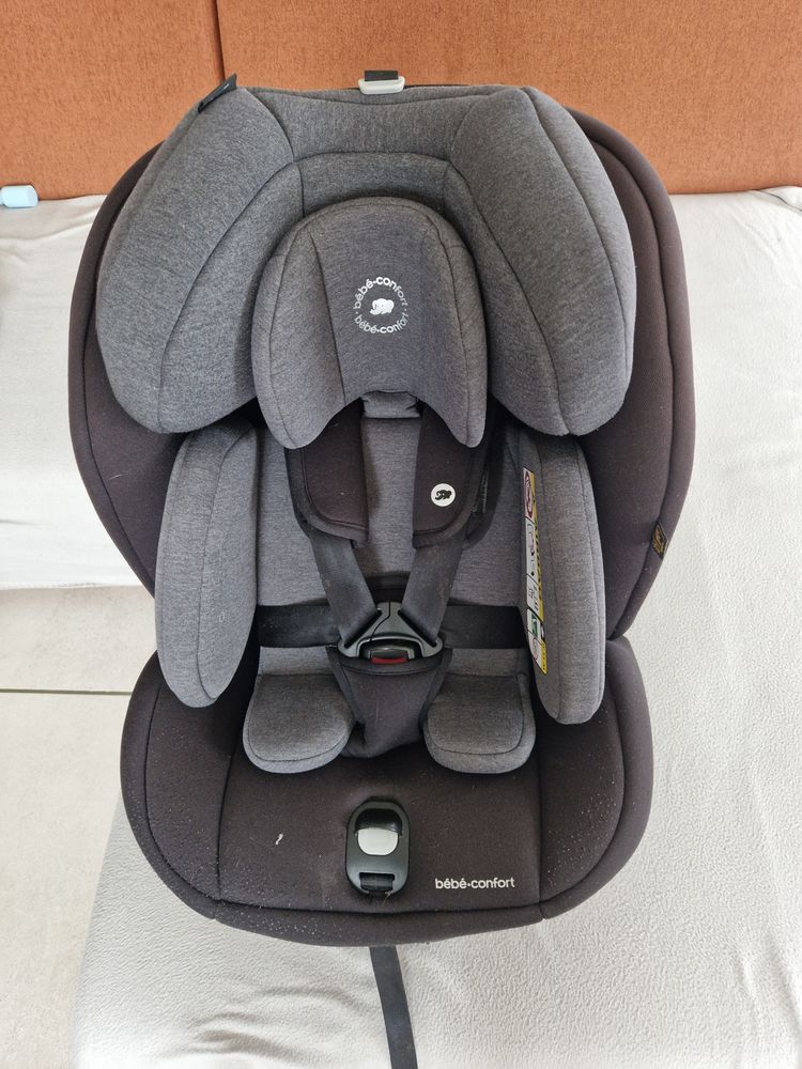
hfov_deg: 58.9
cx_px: 401
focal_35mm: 23
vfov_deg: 73.9
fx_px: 710
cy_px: 534
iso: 640
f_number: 1.8
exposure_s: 1/50
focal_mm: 5.4
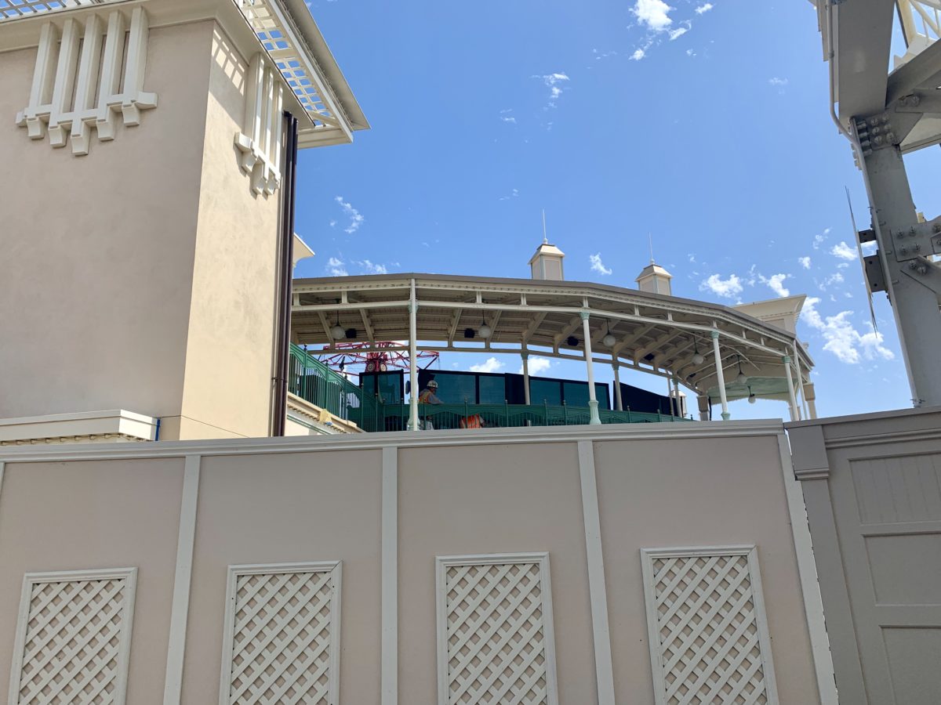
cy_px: 352
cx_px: 470
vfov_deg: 53.1
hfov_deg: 67.3
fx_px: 707
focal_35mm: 26
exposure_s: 1/1812
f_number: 1.8
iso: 25
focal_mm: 4.25
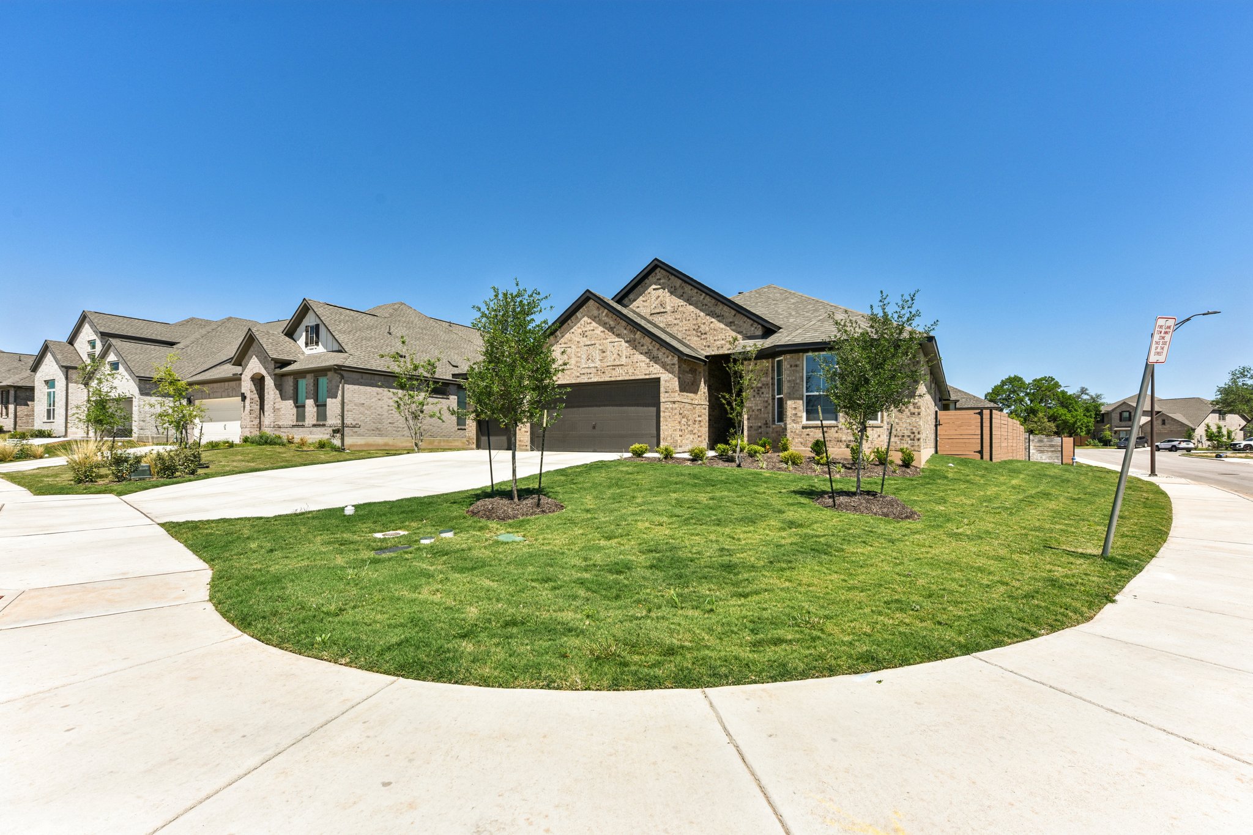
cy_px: 418
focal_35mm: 16
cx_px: 626
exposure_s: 1/800
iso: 100
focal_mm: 16
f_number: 8
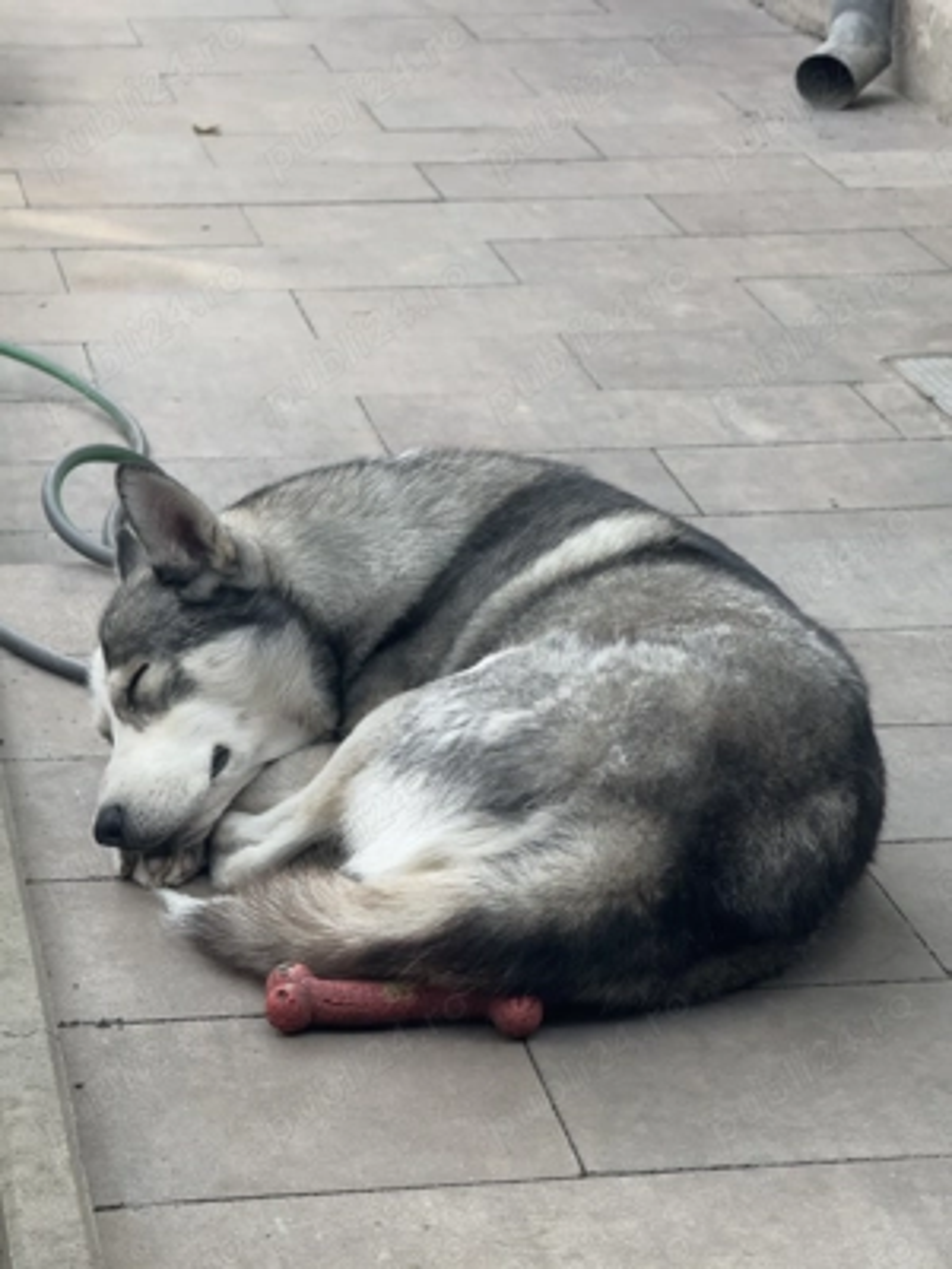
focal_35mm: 120
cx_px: 476
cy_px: 634
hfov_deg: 12.3
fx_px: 4400
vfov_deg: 16.4
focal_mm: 15.66
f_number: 2.8
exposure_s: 1/122
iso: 50
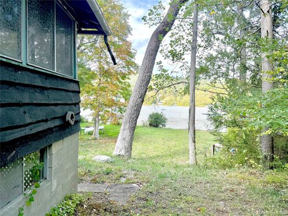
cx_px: 144
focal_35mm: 24
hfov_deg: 71.6
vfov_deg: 56.8
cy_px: 108
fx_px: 200
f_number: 1.78
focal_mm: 6.76
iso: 100
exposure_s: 1/1337
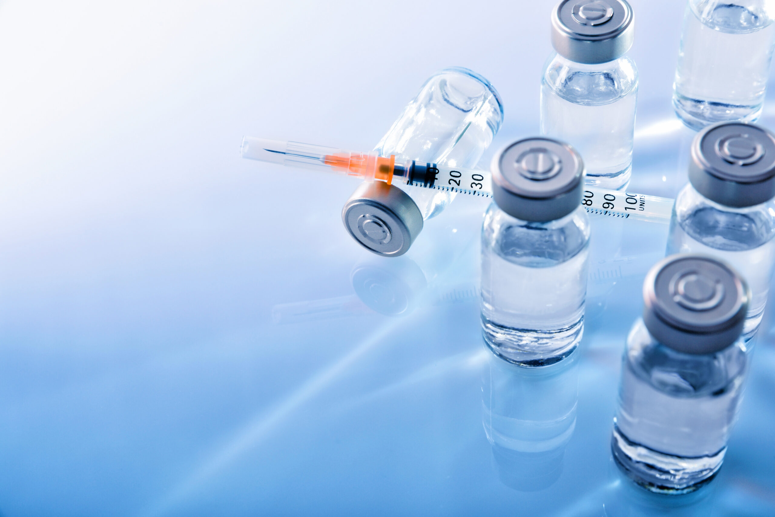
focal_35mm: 70
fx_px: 1507
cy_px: 258
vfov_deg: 19.5
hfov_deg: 28.8
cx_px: 388
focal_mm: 70
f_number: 13
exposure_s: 1/200
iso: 64
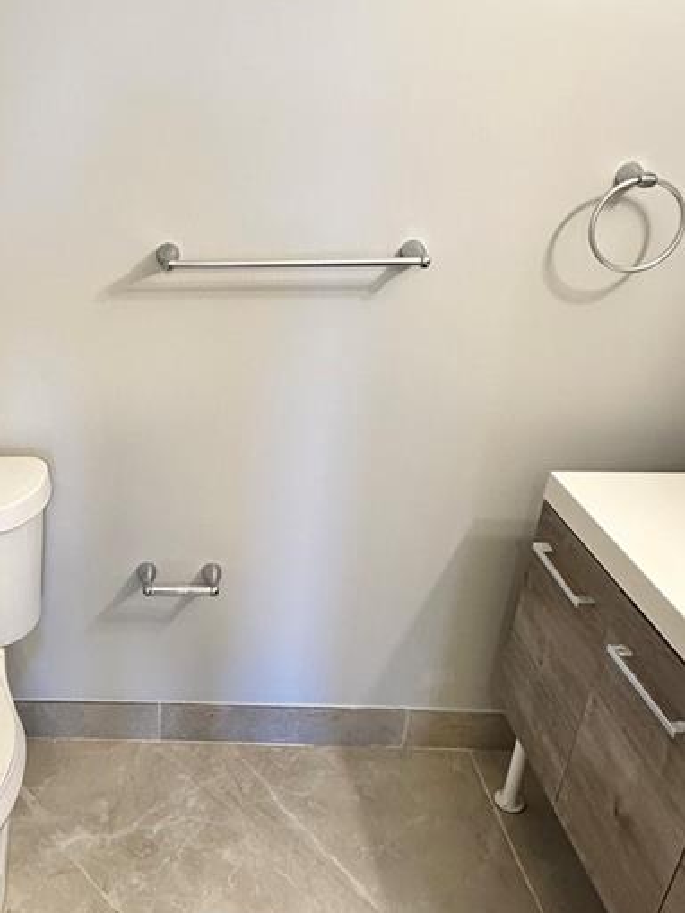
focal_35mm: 33
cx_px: 88
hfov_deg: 40.2
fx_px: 870
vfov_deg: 55.3
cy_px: 457
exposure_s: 1/60
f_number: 2.2
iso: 160
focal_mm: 2.22
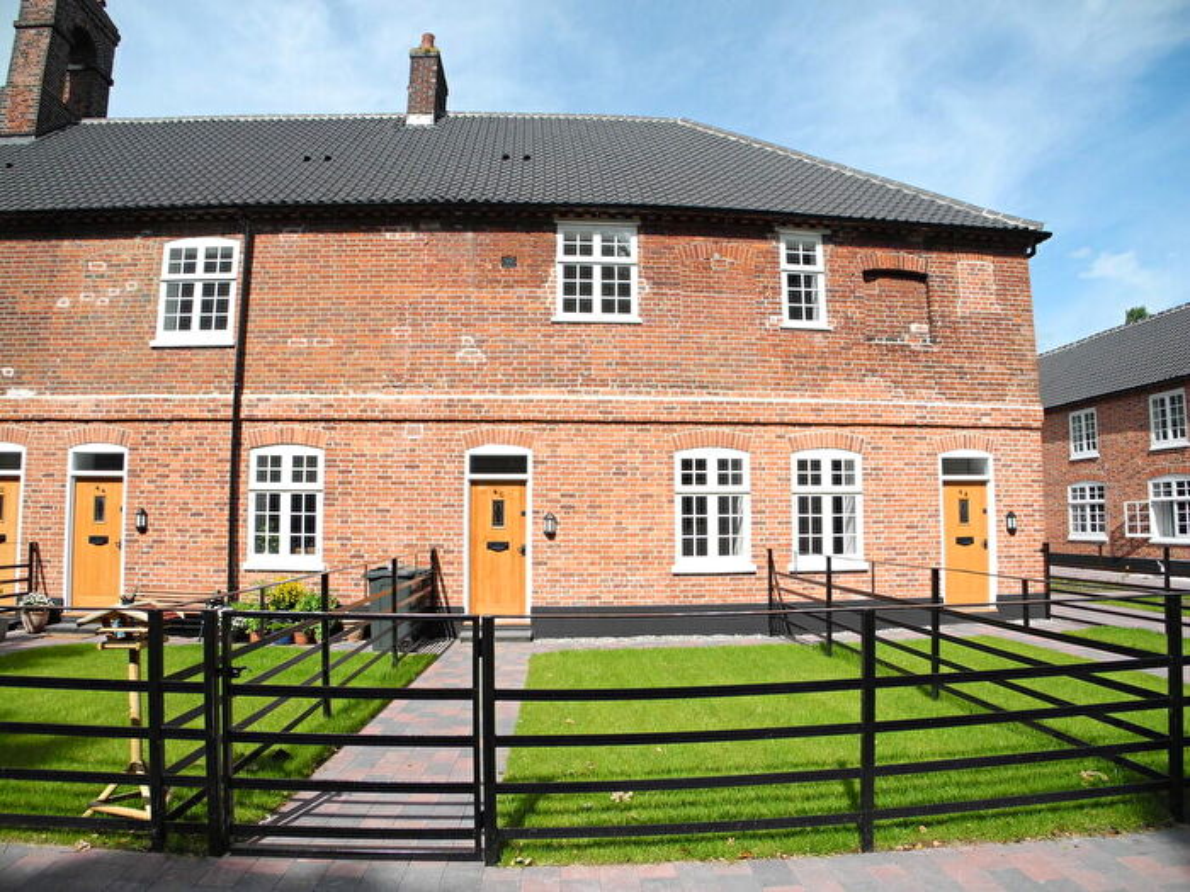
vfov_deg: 49.7
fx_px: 963
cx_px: 595
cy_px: 446
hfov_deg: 63.4
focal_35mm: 28
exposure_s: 1/976
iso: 100
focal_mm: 6
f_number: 3.2
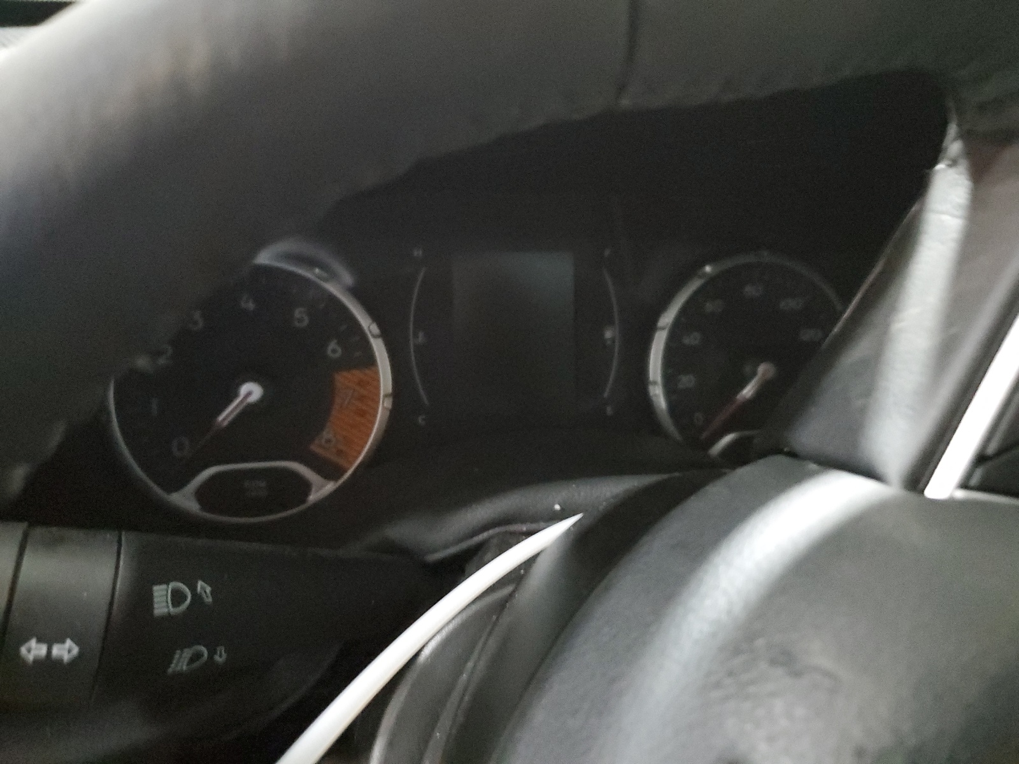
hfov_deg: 67.3
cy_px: 382
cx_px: 510
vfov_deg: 53.1
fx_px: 765
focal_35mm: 26
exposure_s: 1/9
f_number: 1.5
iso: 988
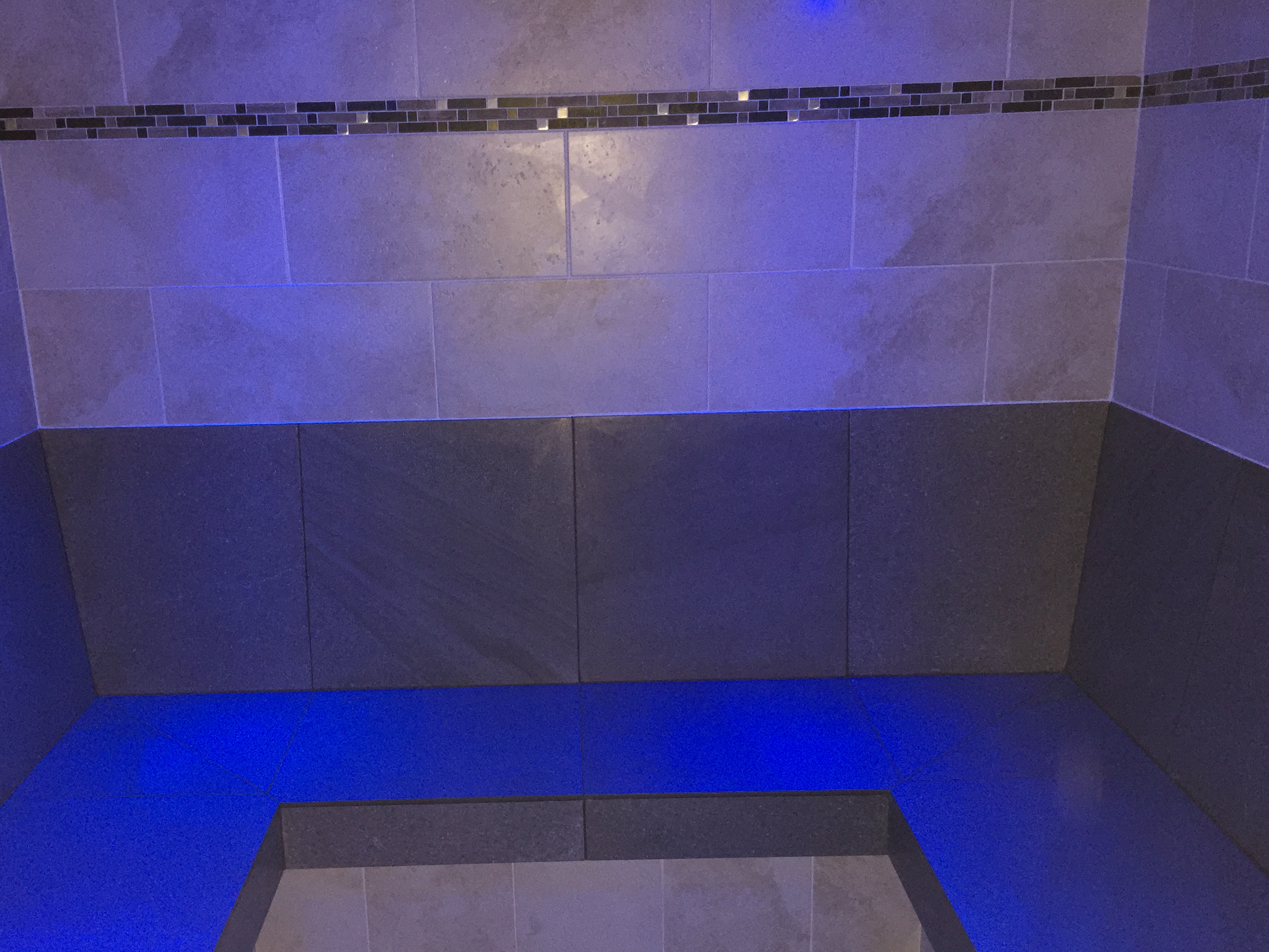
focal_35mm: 34
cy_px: 549
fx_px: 1246
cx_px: 554
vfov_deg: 41.7
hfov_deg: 53.8
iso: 200
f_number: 2.2
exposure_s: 1/16
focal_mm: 4.15
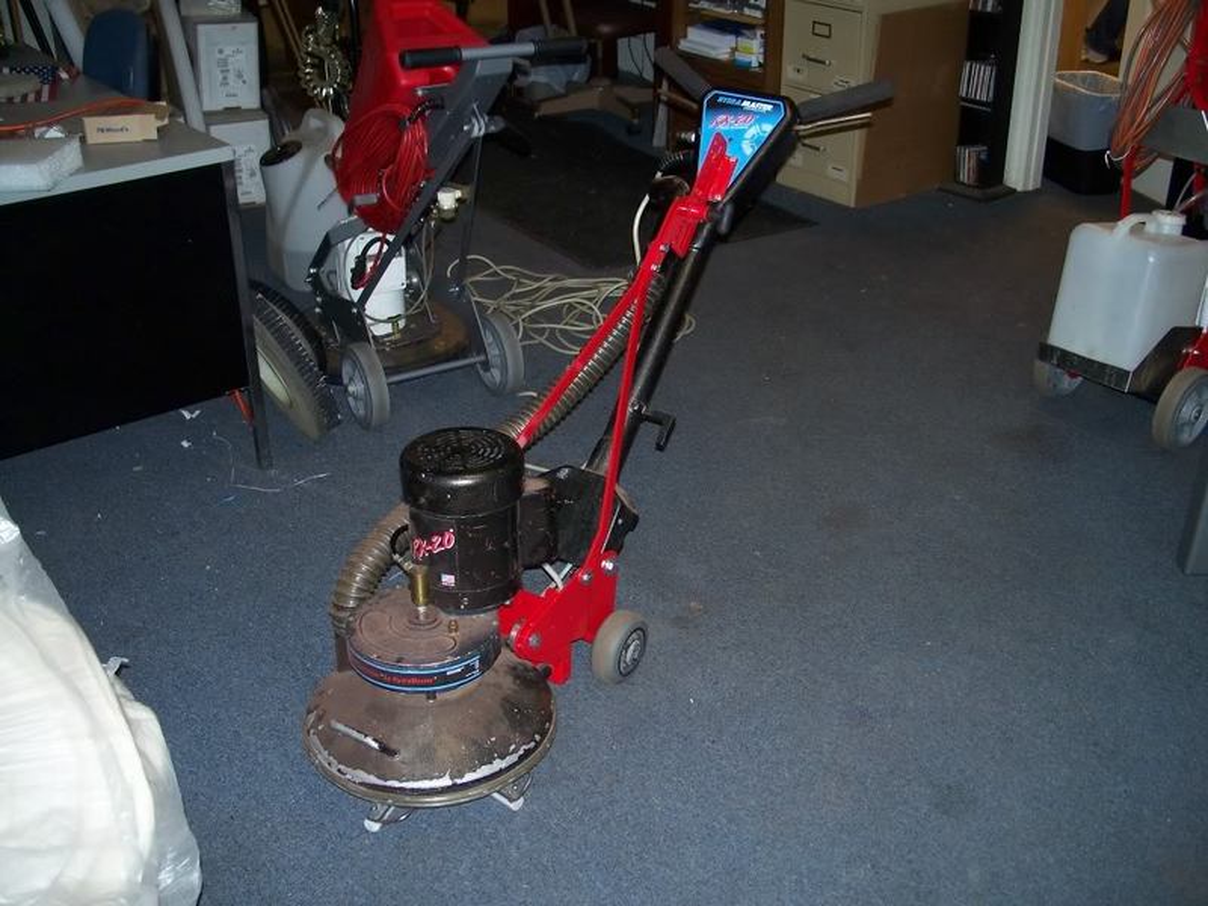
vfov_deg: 38.7
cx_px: 604
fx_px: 1291
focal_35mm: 37
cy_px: 453
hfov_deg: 50.1
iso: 200
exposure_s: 1/60
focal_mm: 7.8
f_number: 2.8
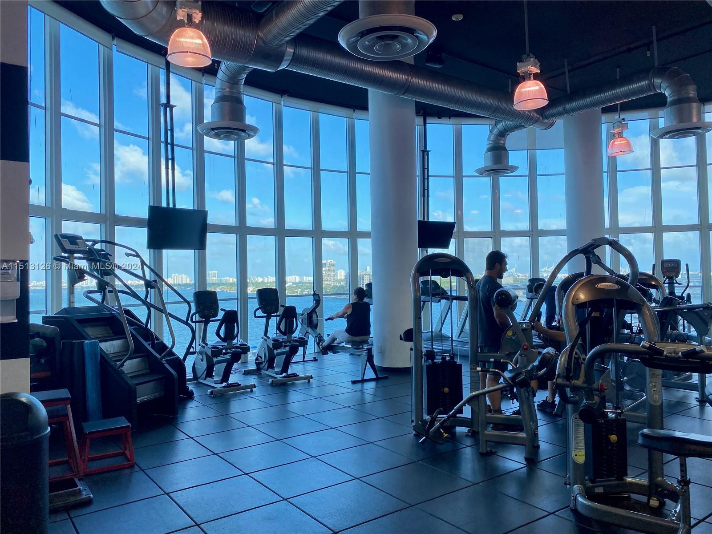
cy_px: 267
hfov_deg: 67.3
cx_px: 356
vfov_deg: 53.1
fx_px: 535
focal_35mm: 26
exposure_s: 1/371
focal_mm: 4.25
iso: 32
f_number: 1.8
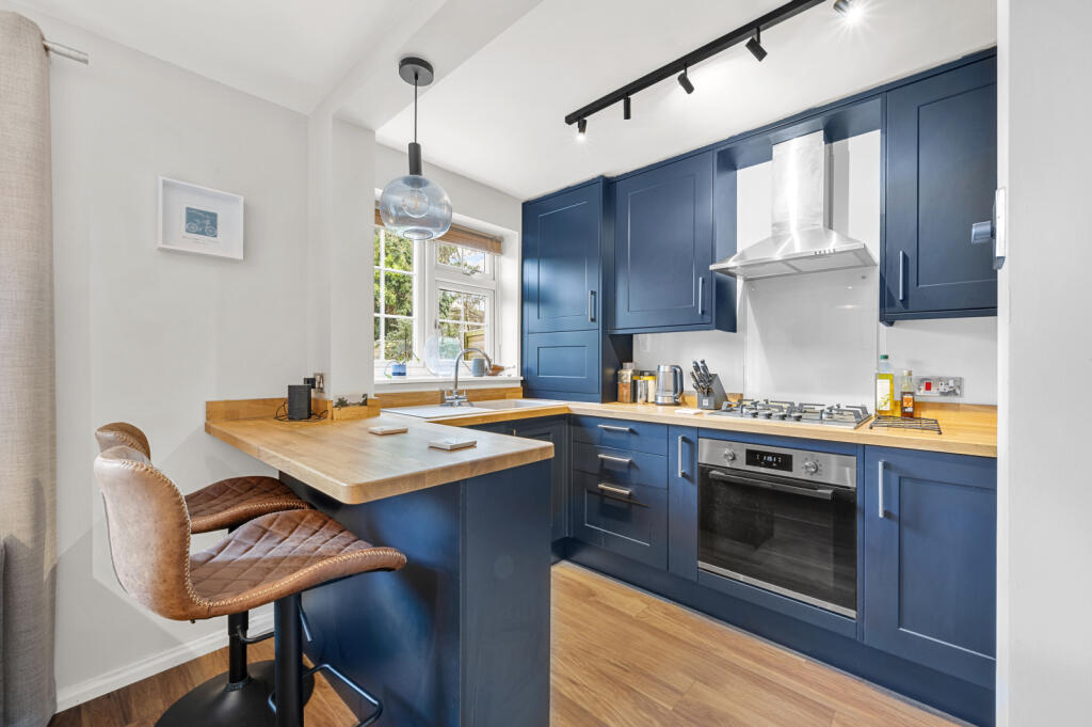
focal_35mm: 14
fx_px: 424
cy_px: 364
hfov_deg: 104.3
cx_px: 546
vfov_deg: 81.1
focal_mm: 14
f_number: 16
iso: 200
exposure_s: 8
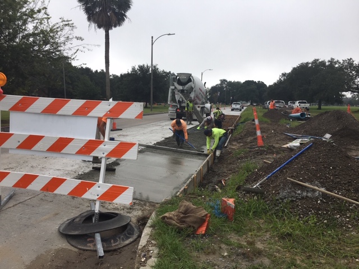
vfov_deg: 48.2
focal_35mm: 29
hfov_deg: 61.7
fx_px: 301
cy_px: 134
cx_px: 180
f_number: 2.2
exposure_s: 1/1508
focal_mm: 4.15
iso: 25
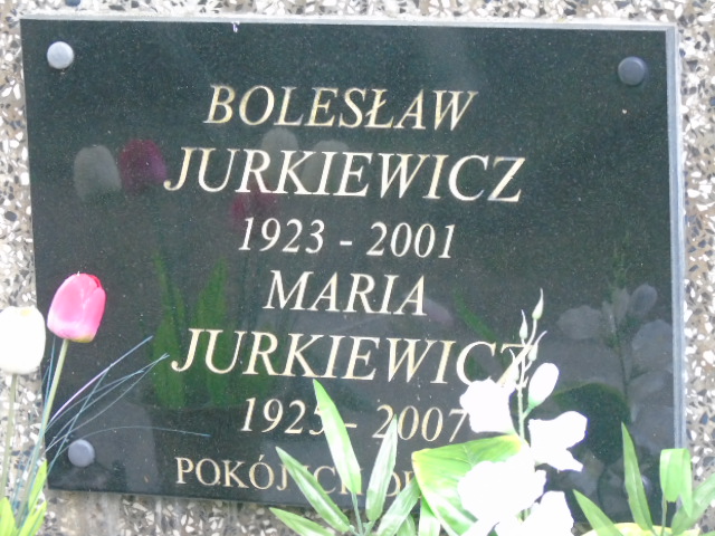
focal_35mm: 186
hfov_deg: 10.6
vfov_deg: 8.0
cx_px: 358
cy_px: 268
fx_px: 3842
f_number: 5
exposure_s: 1/80
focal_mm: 33
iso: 800
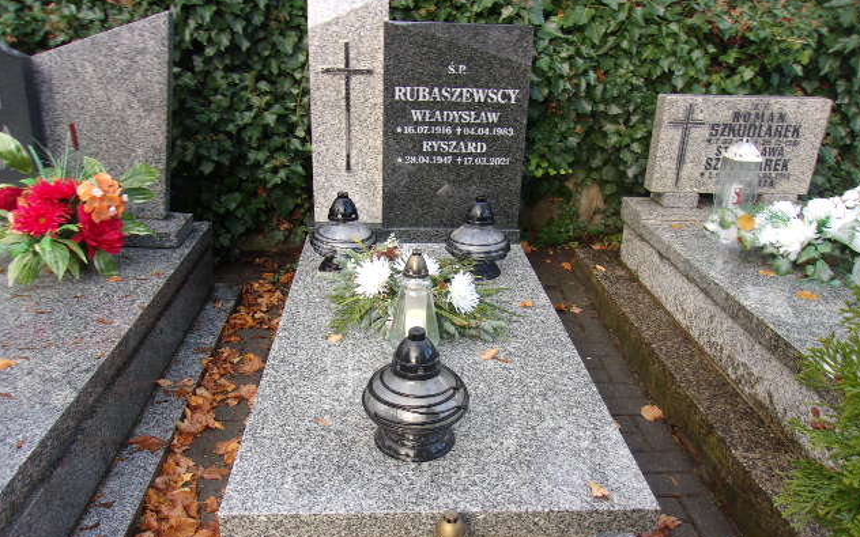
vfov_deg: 43.1
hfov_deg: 64.6
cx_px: 433
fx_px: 680
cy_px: 295
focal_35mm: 29
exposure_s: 1/60
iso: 80
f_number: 3
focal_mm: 4.9
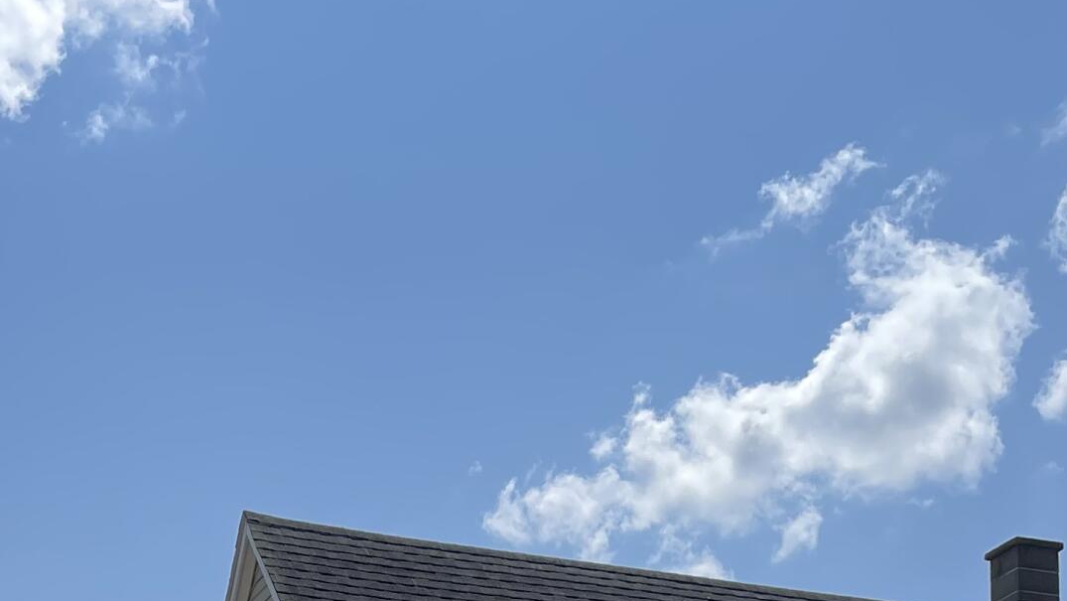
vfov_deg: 14.0
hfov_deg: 27.8
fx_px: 2151
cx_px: 409
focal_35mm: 76
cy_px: 1096
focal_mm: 5.1
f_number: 1.6
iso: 32
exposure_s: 1/5618
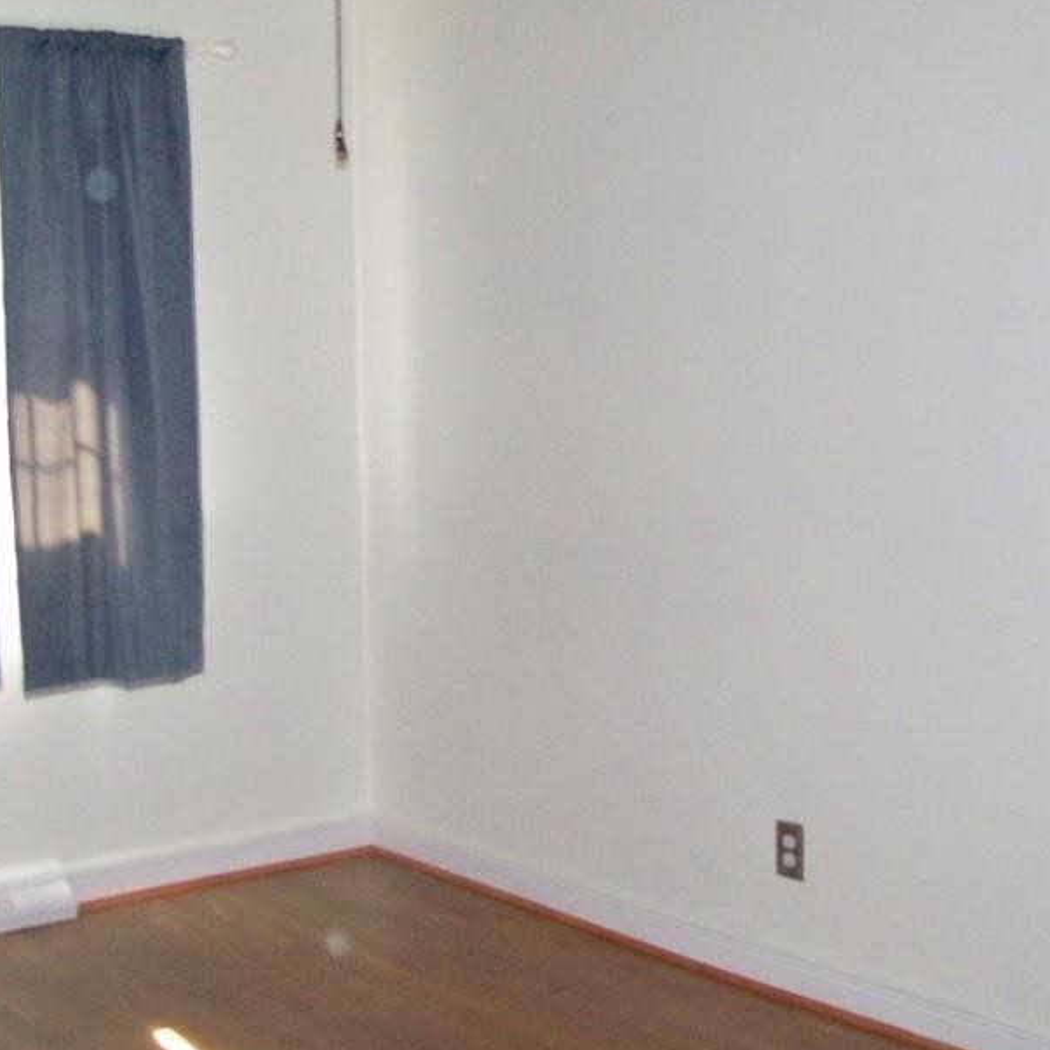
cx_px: 495
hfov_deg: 31.6
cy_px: 482
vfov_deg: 31.6
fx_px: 1853
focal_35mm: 54
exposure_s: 1/64
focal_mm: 6
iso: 140
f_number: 2.7
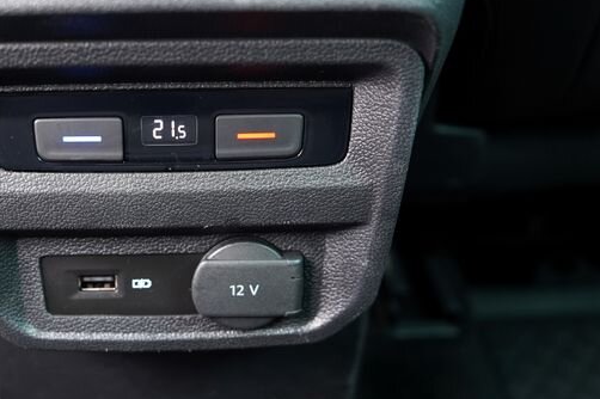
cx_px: 190
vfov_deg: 27.5
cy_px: 189
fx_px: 816
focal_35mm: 49
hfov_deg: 39.8
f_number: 2.8
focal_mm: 24
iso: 250
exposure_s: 1/30
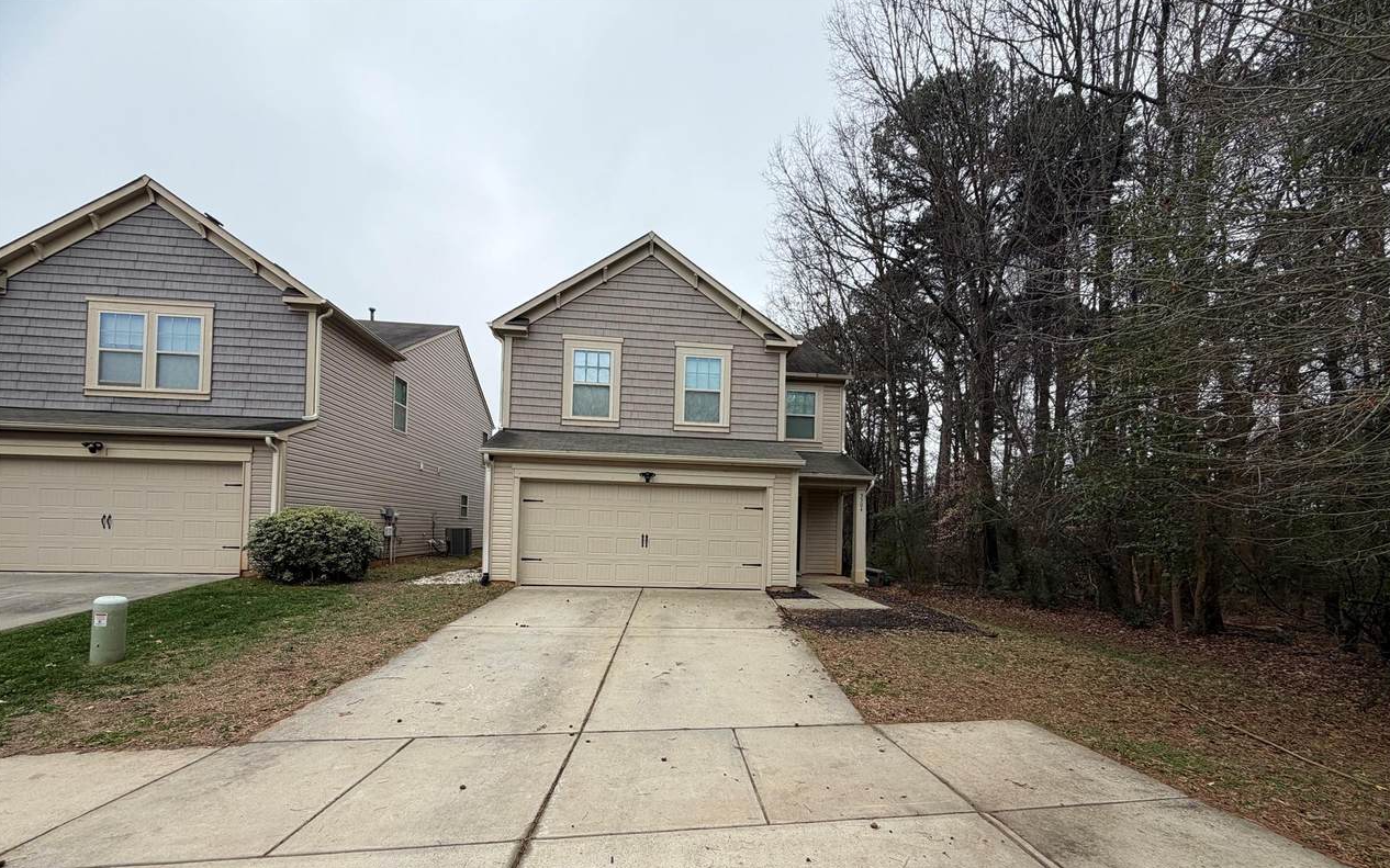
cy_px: 520
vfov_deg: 74.0
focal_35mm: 15
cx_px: 696
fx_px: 568
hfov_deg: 101.5
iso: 40
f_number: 2.2
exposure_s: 1/527
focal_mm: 2.22
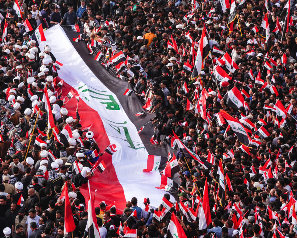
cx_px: 121
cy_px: 117
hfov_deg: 7.8
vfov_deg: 6.3
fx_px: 2172
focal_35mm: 247
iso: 125
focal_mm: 194
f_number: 8
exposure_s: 1/250
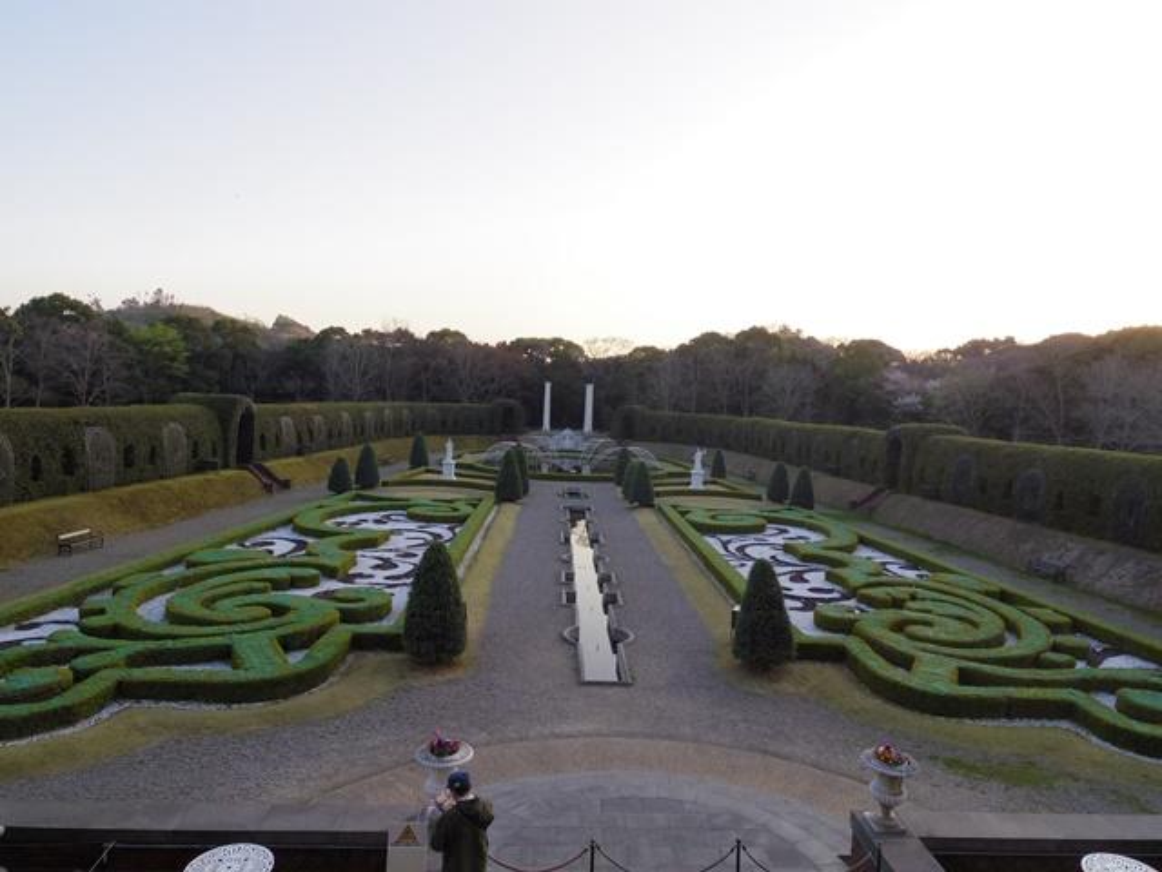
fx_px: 772
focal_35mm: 23
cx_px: 581
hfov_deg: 73.9
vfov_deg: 58.9
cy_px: 436
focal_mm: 5
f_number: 4
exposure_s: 1/500
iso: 800
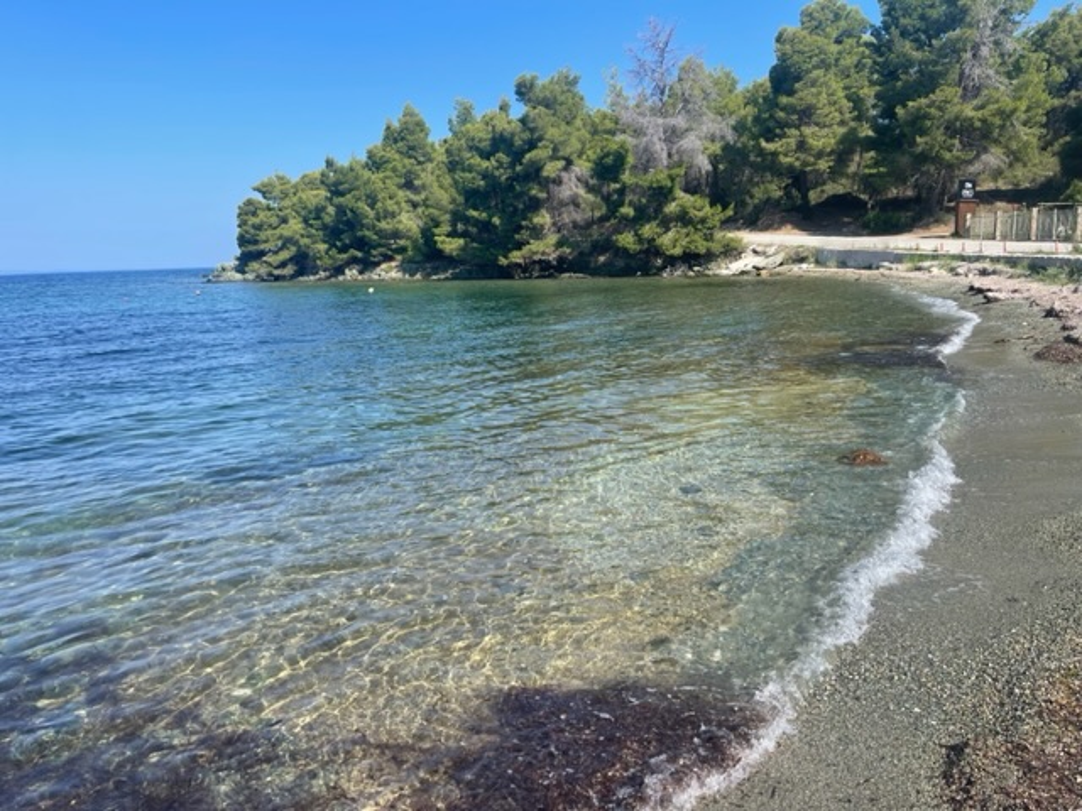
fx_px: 813
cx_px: 541
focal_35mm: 26
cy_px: 406
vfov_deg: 53.1
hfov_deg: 67.3
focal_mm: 5.1
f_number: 1.6
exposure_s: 1/2012
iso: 32
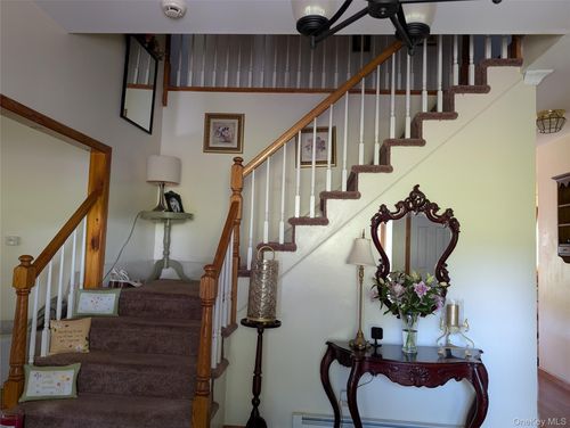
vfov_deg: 56.9
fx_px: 396
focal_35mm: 24
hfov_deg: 71.5
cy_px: 214
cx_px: 285
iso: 155
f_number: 1.68
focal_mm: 6.9
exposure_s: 1/23.8
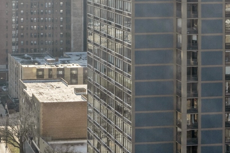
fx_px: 678
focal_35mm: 106
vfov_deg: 12.6
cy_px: -27
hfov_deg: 18.8
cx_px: 5
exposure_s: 1/500
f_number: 8
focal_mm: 30
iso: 200
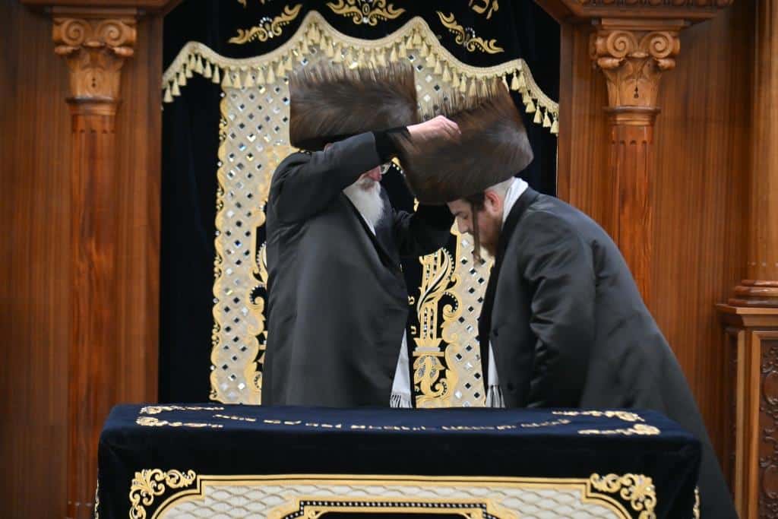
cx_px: 389
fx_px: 2594
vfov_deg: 11.4
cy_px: 260
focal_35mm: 120
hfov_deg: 17.1
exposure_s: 1/160
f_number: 4
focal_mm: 120
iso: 1600
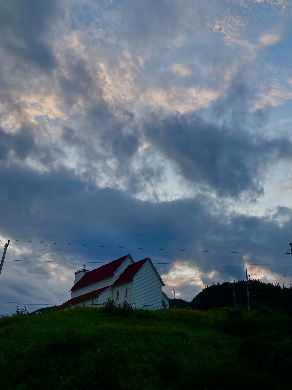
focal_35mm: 30
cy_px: 185
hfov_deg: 46.8
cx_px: 155
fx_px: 337
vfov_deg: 59.9
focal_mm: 3.99
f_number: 1.8
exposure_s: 1/121
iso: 32
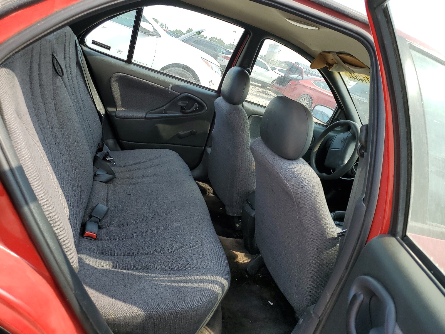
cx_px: 222
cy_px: 167
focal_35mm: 26
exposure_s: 1/909
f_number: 1.5
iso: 50
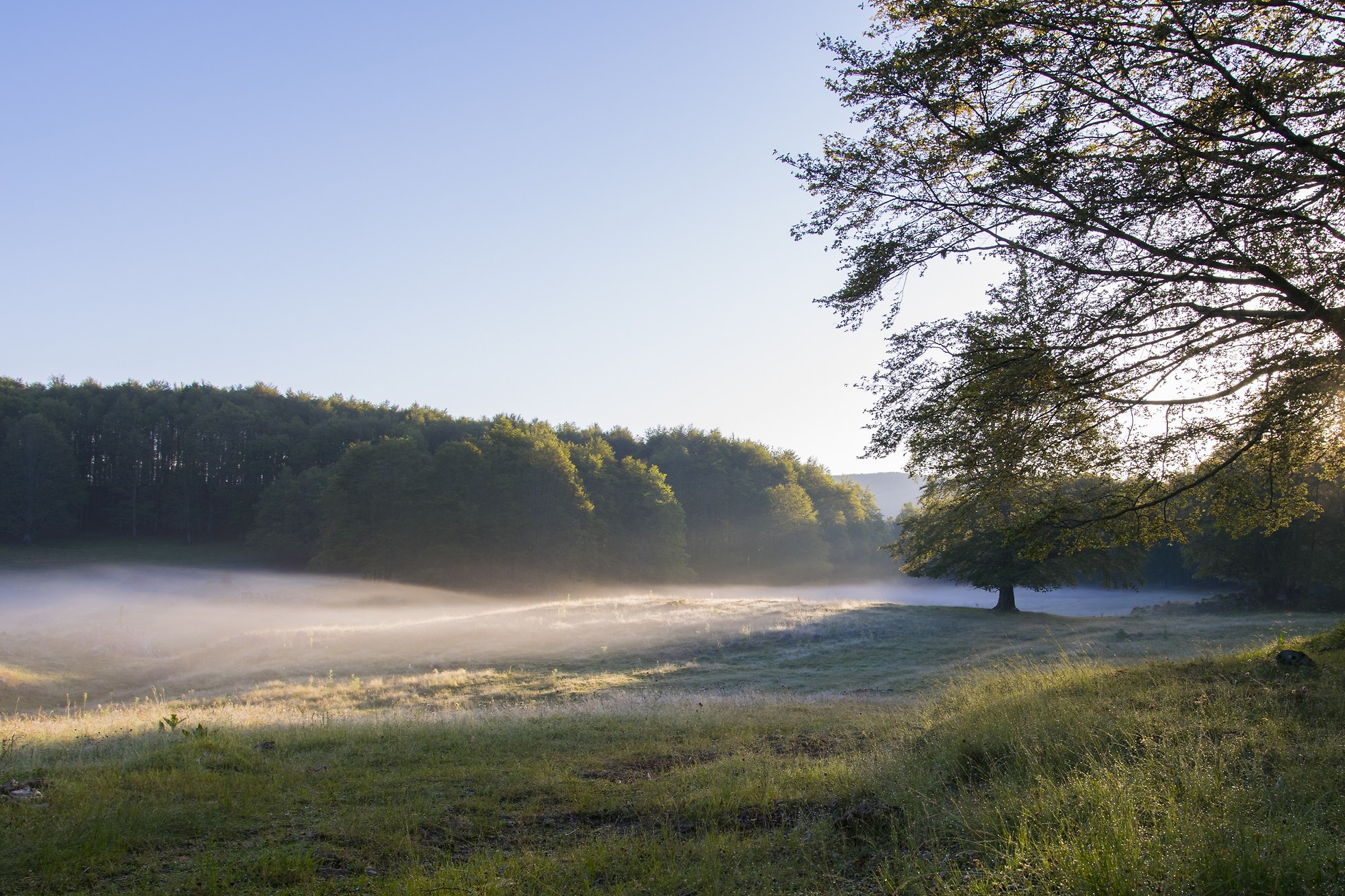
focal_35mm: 33
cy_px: 535
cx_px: 785
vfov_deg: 39.8
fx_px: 1233
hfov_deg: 56.9
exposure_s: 1/100
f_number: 6.3
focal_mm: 18
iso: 100
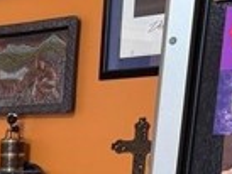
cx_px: -232
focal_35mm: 112
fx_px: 751
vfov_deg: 12.3
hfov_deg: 14.5
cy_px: 296
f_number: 1.78
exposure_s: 1/60
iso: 160
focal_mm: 6.76
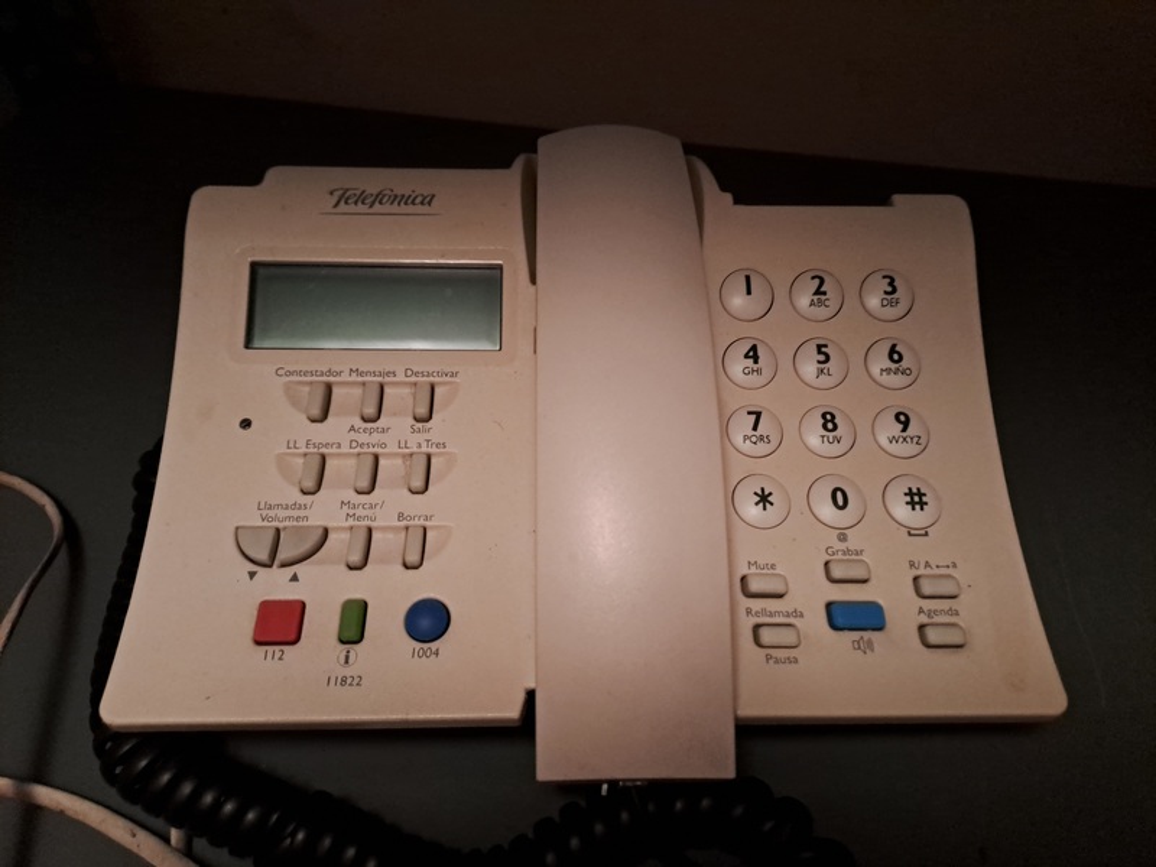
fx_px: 835
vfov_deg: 54.9
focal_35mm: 25
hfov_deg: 69.4
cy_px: 434
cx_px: 578
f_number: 1.8
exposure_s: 1/20
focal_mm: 4.65
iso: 1000
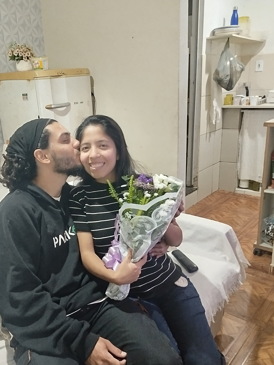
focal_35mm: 32
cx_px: 100
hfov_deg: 43.7
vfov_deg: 56.7
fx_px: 338
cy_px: 198
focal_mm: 5.31
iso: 1600
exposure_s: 1/17
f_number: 1.7
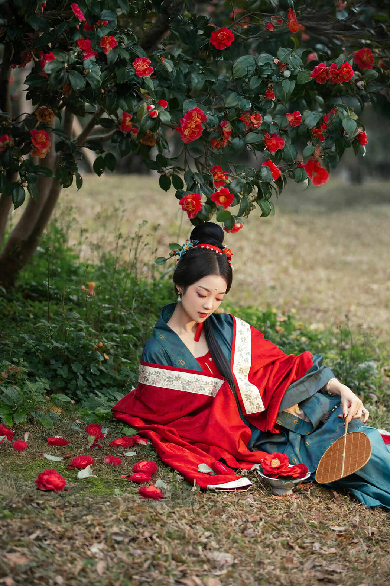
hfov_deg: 11.9
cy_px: 293
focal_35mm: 115
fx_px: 1869
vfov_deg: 17.8
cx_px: 195
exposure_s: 1/400
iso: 100
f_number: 2.8
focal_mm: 115
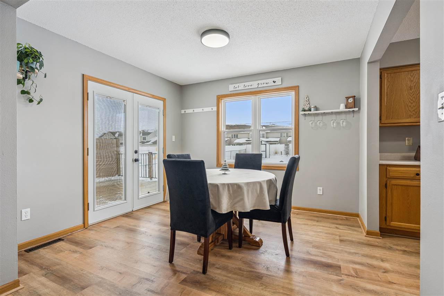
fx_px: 210
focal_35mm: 17
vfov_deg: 70.4
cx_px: 222
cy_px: 148
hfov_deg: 93.3
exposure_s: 1/80
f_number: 8
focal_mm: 17
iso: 500
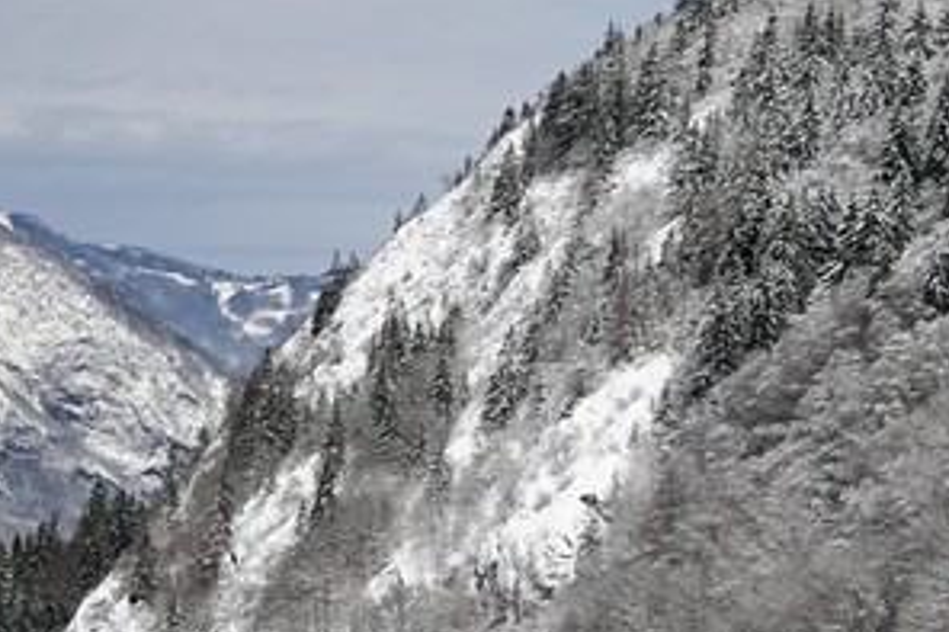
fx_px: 5691
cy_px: 924
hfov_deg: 8.5
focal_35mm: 216
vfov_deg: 6.3
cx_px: -1526
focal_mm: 40
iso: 200
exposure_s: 1/200
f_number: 14
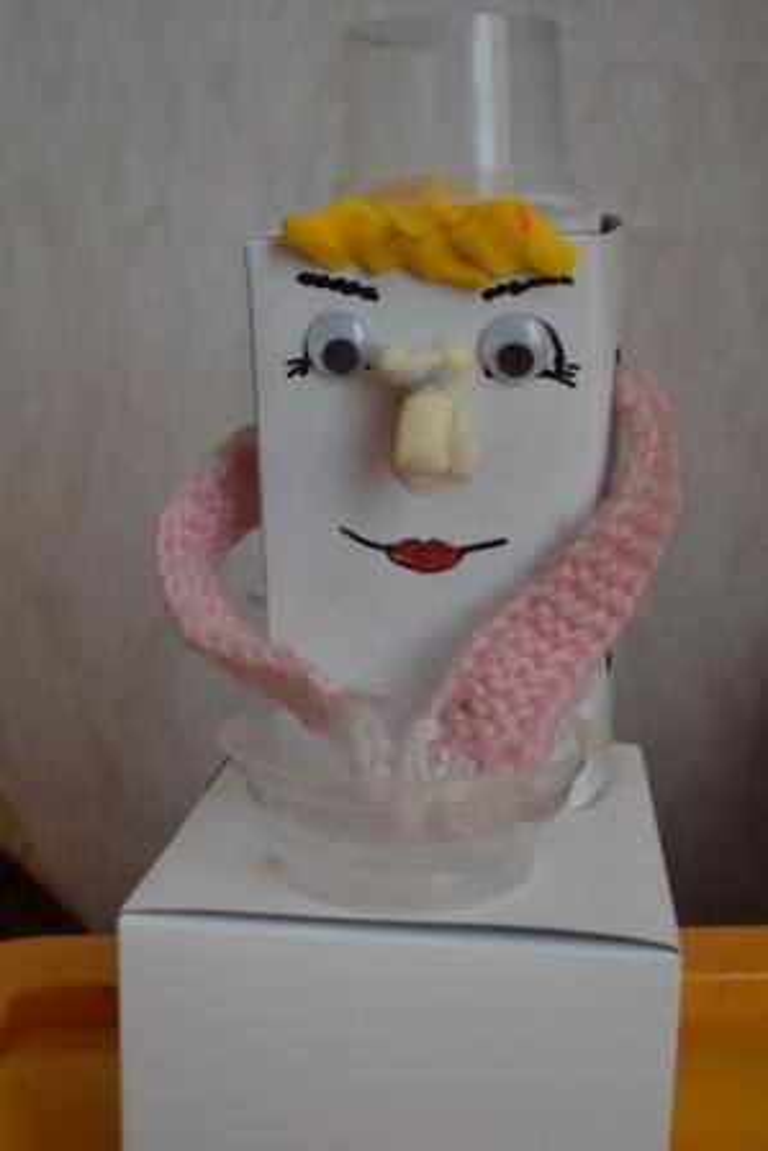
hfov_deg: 29.9
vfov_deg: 43.6
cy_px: 576
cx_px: 384
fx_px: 1439
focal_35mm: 45
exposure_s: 1/60
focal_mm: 30
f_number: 4.5
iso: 450
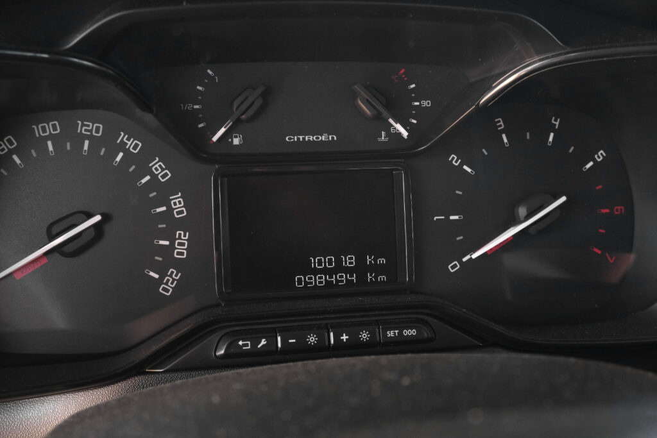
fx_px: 657
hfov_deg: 53.1
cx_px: 328
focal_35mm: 36
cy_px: 219
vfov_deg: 36.9
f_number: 6.4
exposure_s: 1/80
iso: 2000
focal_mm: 24.2
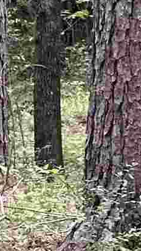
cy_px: -177
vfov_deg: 3.4
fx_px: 4151
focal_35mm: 625
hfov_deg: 1.9
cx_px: 377
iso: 125
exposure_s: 1/99
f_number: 2.8
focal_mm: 9
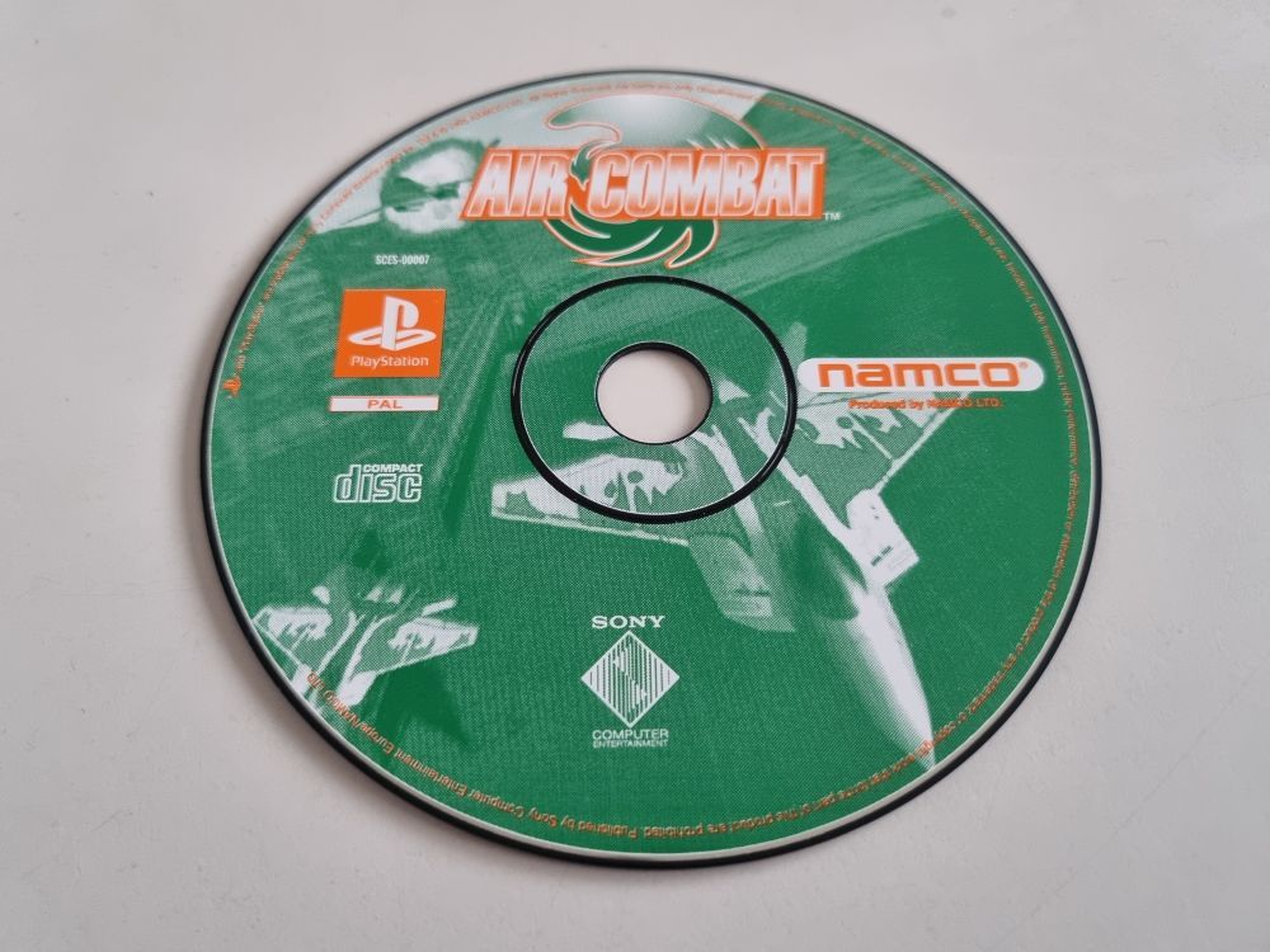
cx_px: 635
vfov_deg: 53.1
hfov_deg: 67.3
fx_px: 954
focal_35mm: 26
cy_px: 476
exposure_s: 1/33
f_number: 1.8
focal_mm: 5.4
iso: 500
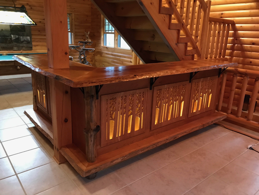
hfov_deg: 63.4
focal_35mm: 28
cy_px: 98
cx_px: 130
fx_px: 209
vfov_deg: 49.7
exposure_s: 1/4
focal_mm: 3.99
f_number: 1.8
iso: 100
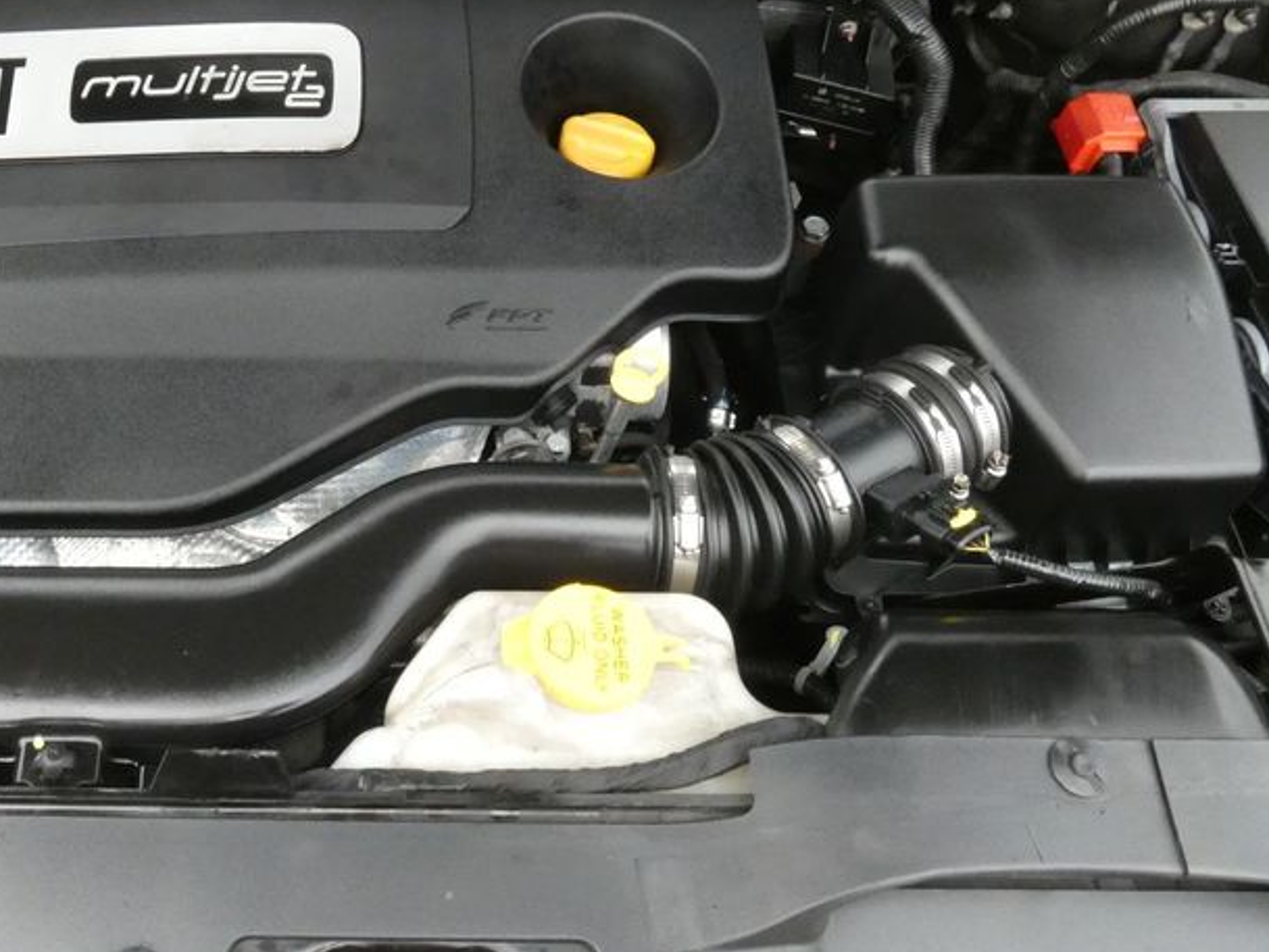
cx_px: 356
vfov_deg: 38.0
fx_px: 1357
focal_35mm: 37
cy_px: 275
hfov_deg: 48.6
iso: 800
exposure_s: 1/60
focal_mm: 4
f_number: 5.6
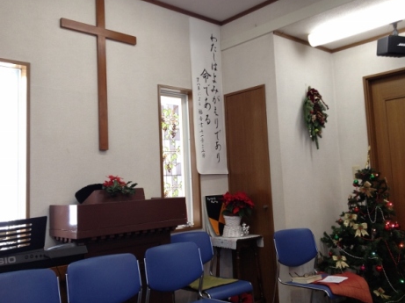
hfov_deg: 49.0
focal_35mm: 38
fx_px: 444
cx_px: 192
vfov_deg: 37.7
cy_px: 141
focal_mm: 4.28
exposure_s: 1/20
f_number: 2.4
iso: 80
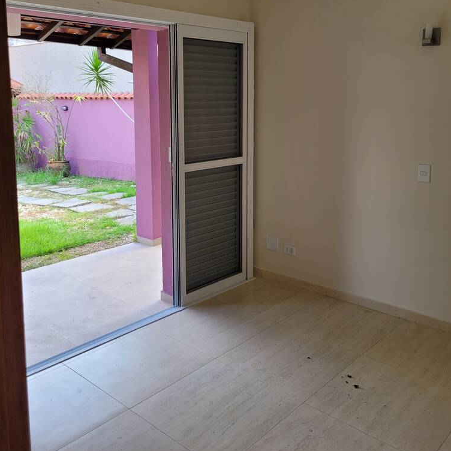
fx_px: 486
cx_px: 221
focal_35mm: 33
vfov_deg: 49.1
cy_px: 159
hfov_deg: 49.7
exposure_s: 1/150
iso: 40
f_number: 1.8
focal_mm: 5.4
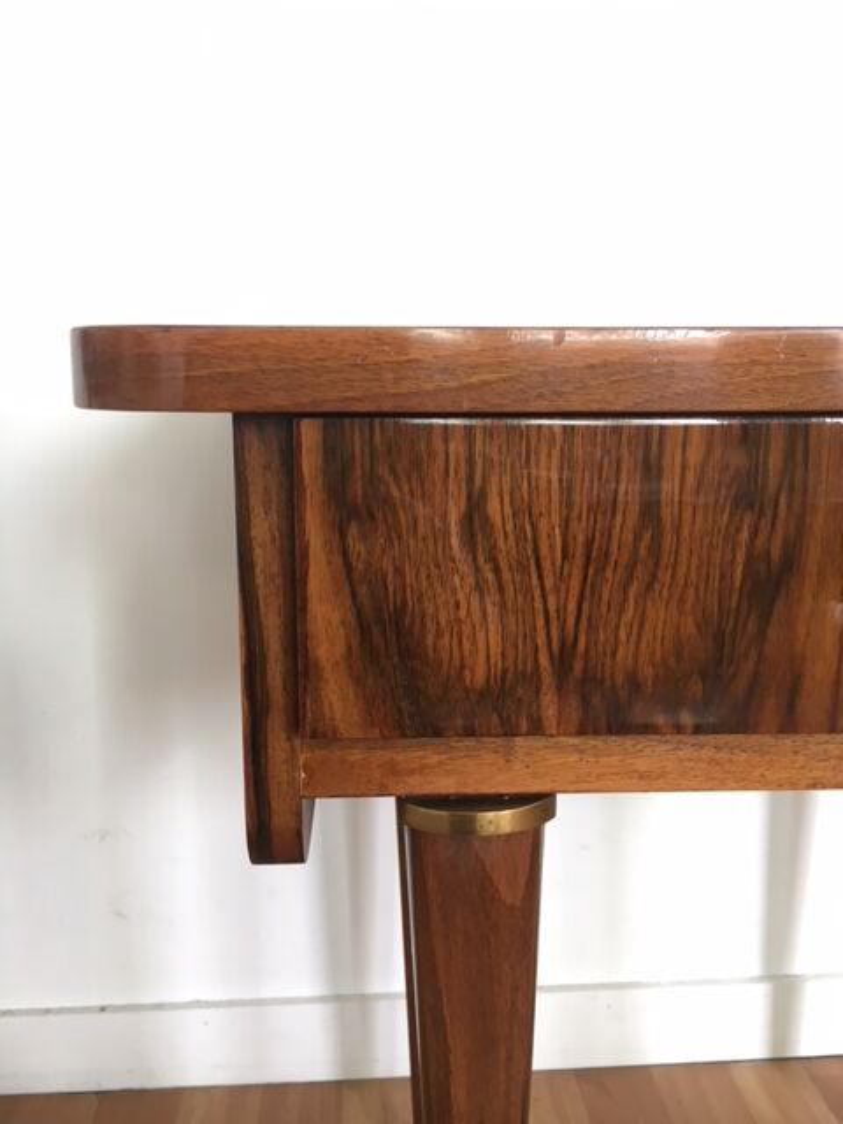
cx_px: 422
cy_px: 562
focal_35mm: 29
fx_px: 942
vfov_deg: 61.7
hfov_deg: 48.2
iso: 64
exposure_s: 1/33
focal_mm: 4.15
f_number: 2.2
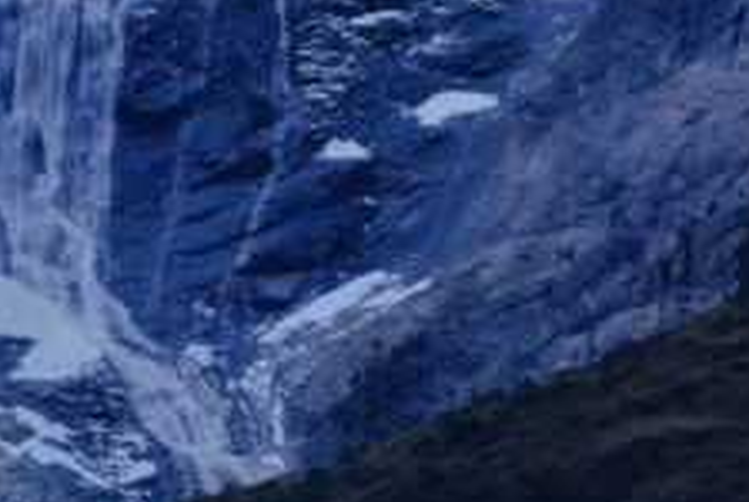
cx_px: 204
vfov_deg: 2.0
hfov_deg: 3.0
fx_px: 14270
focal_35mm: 685
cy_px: -182
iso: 800
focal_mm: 100
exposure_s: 1/80
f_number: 10
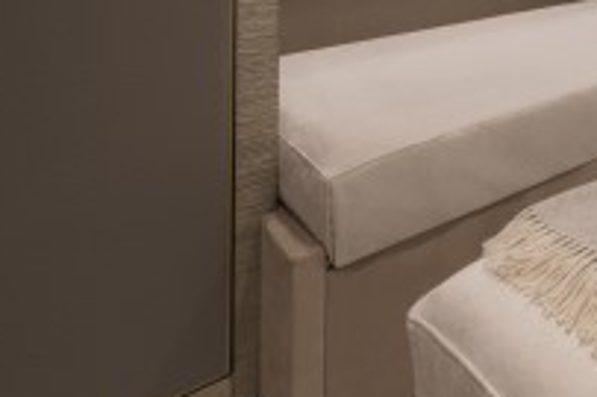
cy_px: -125
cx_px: 623
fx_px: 630
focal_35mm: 38
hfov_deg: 42.3
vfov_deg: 28.4
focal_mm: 14
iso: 100
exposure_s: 2
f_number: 16
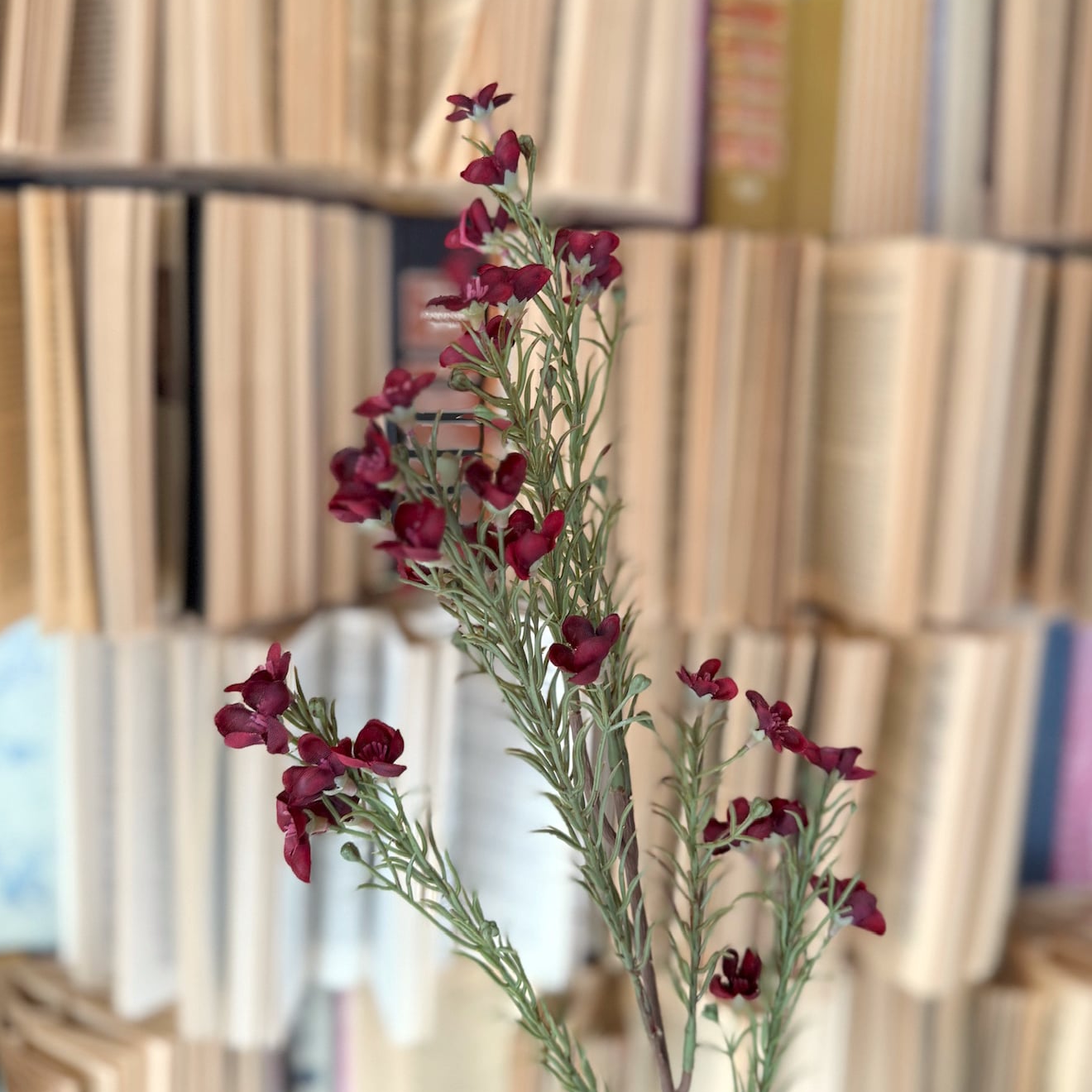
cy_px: 632
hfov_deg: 55.6
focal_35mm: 29
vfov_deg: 55.4
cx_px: 534
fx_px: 1035
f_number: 1.78
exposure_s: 1/120
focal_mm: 6.76
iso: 100
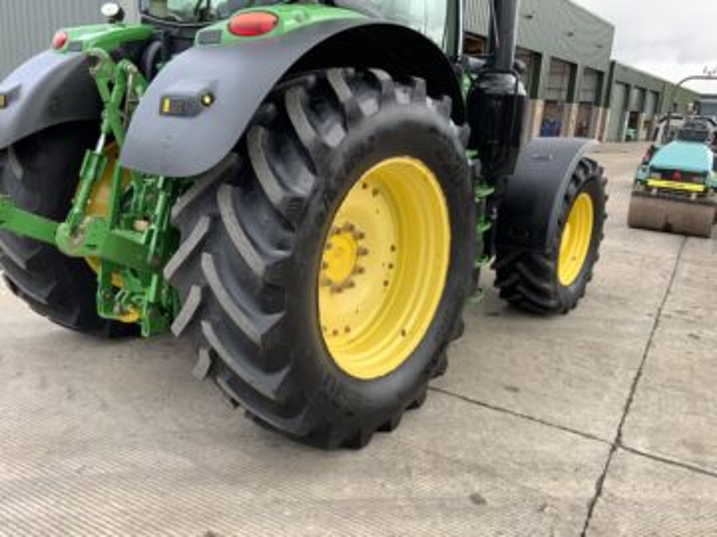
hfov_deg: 61.7
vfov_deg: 48.2
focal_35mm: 29
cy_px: 268
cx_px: 358
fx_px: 601
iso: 16
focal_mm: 3
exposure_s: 1/153
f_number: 1.8
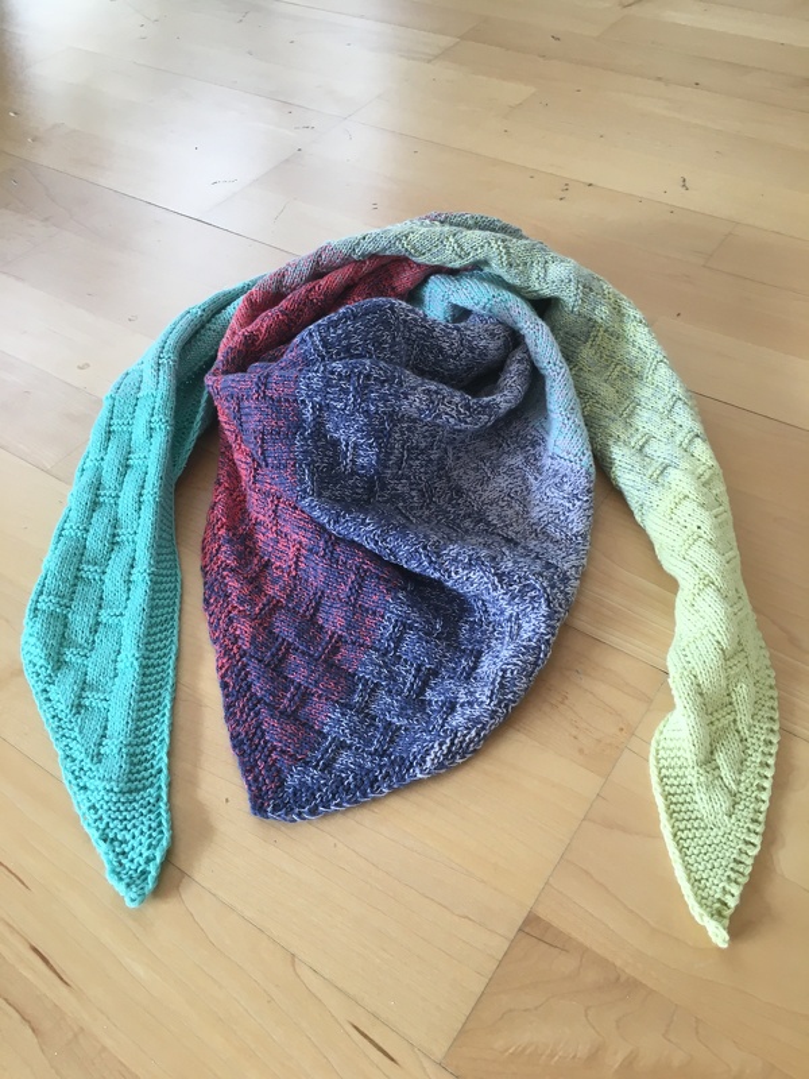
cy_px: 540
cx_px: 404
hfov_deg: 48.2
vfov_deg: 61.7
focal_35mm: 29
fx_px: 904
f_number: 2.2
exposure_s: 1/33
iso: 64
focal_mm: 4.15
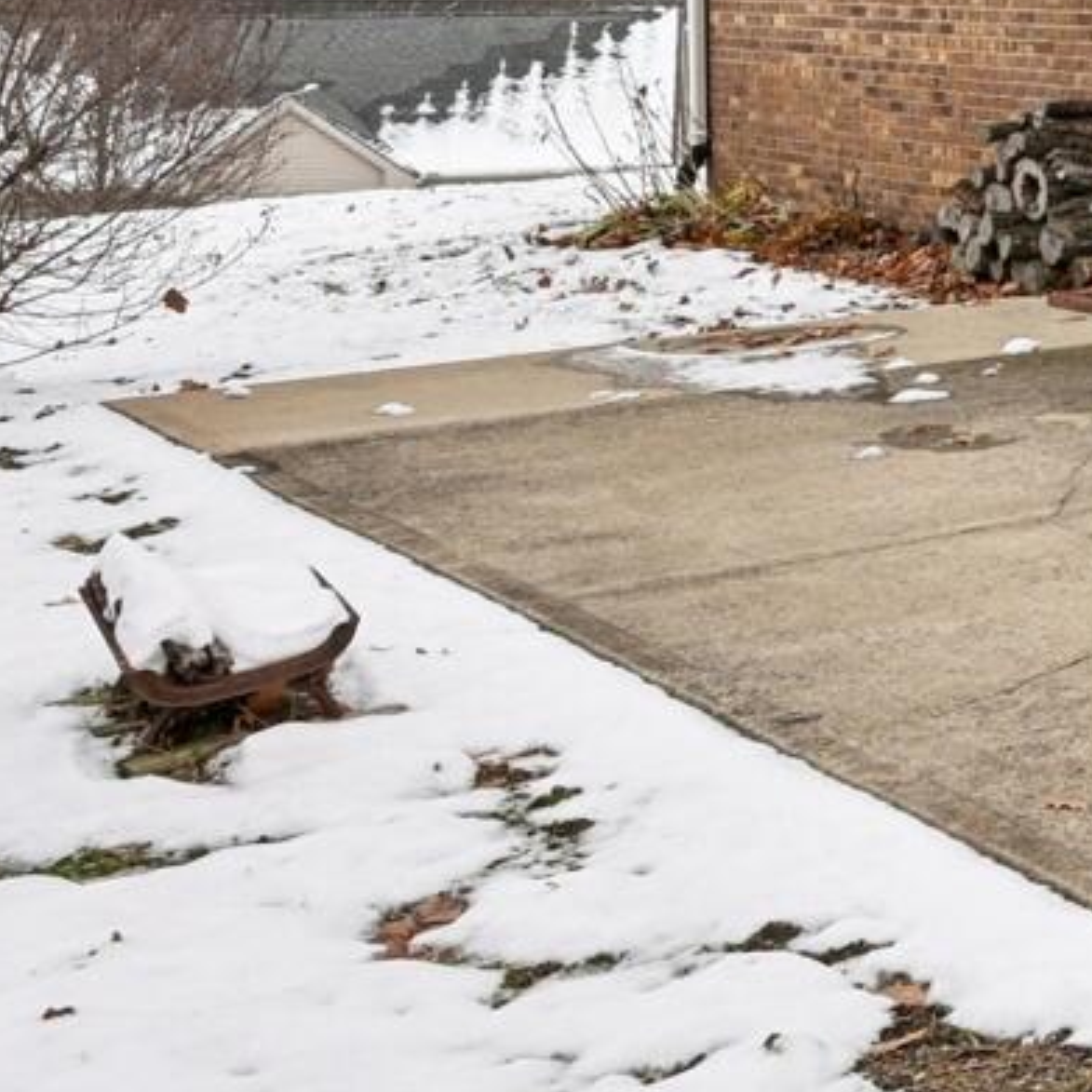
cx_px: 2299
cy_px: 3
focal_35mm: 76
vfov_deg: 21.9
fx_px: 2712
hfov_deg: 16.3
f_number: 8
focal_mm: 14
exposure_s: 1/500
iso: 400
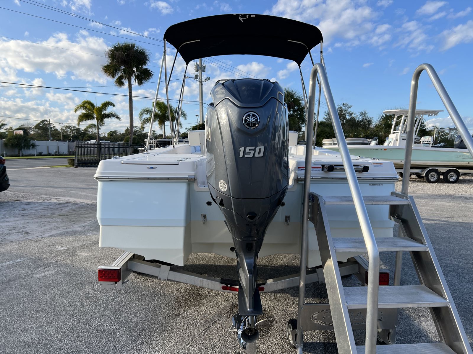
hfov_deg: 67.3
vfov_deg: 53.1
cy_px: 177
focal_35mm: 26
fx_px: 355
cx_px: 236
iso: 50
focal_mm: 5.7
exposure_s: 1/2083
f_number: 1.5
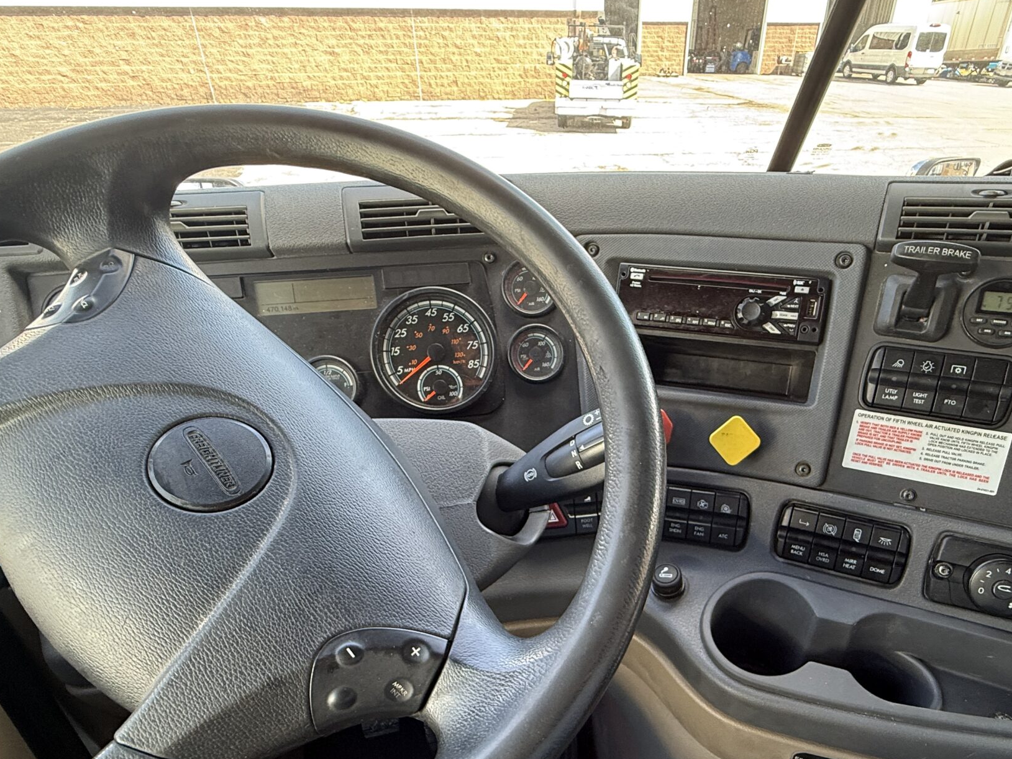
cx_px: 569
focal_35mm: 22
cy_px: 489
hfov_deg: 76.1
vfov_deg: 60.0
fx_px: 643
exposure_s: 1/99
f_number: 2.2
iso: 125
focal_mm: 2.22
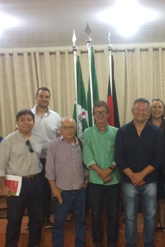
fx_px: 378
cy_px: 159
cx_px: 129
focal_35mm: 55
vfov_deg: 36.0
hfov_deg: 24.3
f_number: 2.2
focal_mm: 4.15
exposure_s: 1/30
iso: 320
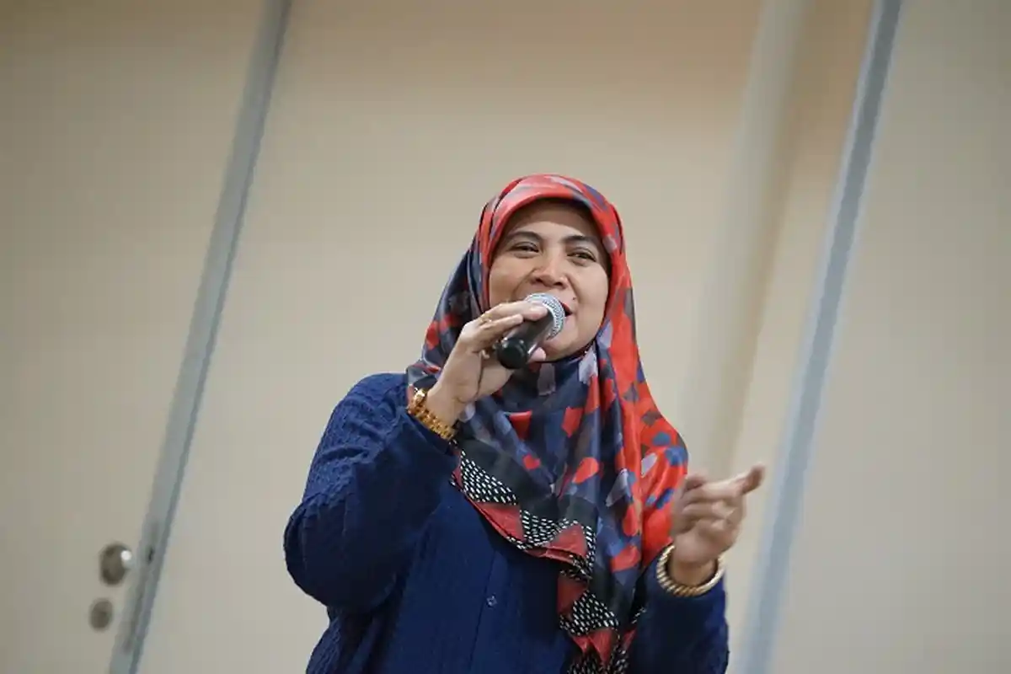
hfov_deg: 16.1
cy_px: 337
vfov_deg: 10.8
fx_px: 3566
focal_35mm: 127
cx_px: 506
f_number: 4
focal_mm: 127
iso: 6400
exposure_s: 1/60
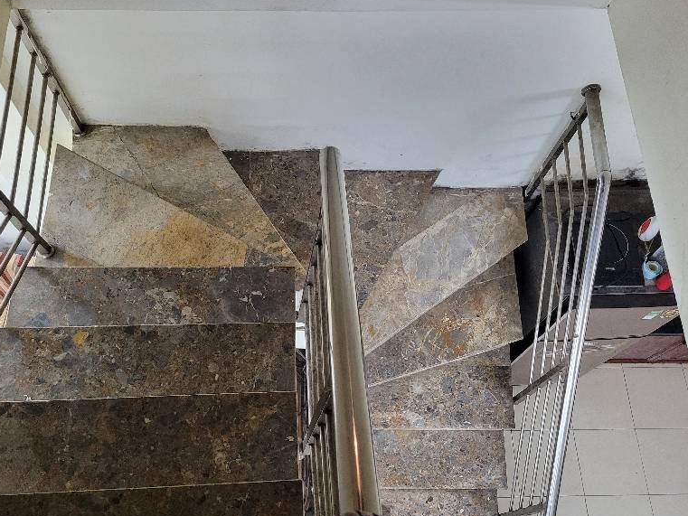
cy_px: 268
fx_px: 696
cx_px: 319
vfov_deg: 40.7
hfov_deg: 52.6
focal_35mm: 35
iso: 400
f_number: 1.8
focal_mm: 5.4
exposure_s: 1/50
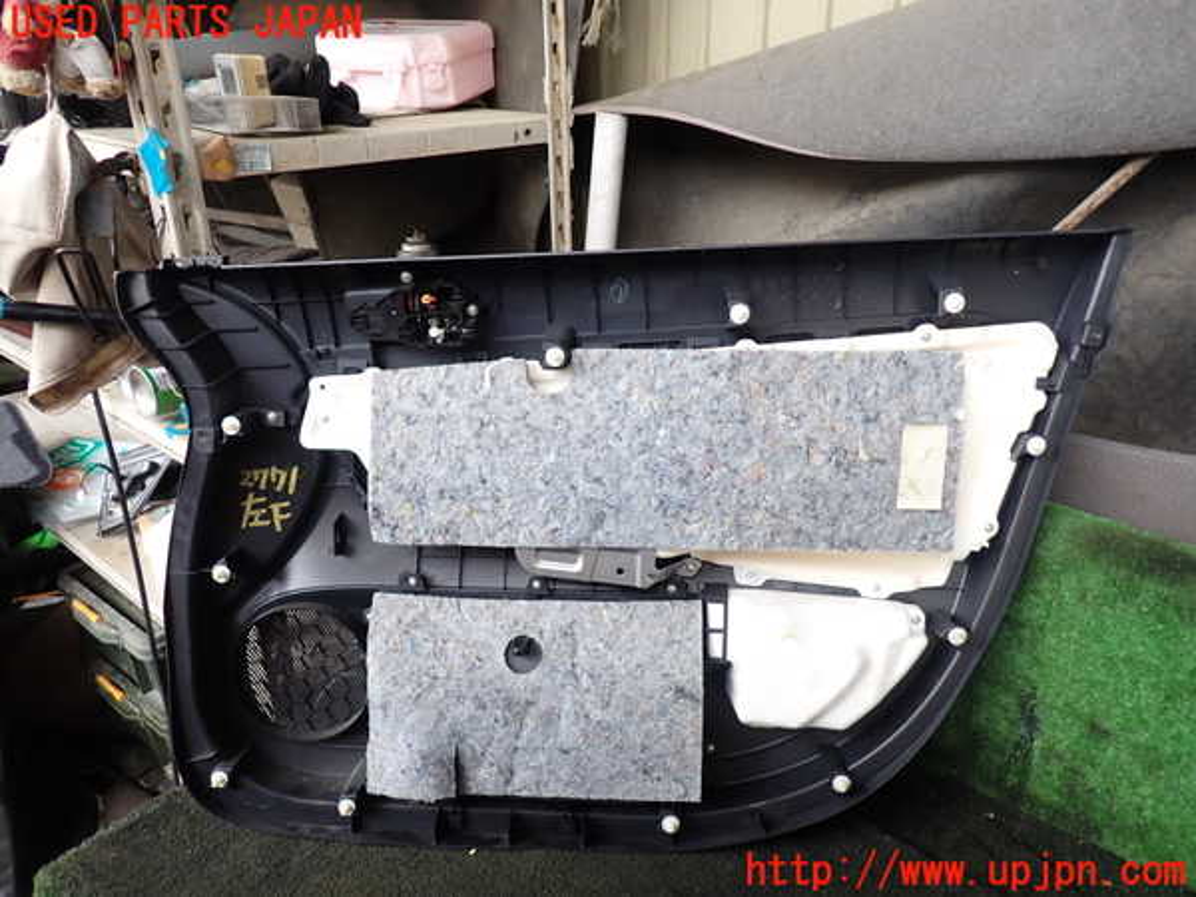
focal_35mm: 25
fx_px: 864
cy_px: 448
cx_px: 598
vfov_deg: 54.9
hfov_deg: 69.4
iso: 100
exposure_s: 1/80
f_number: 2
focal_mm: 4.5
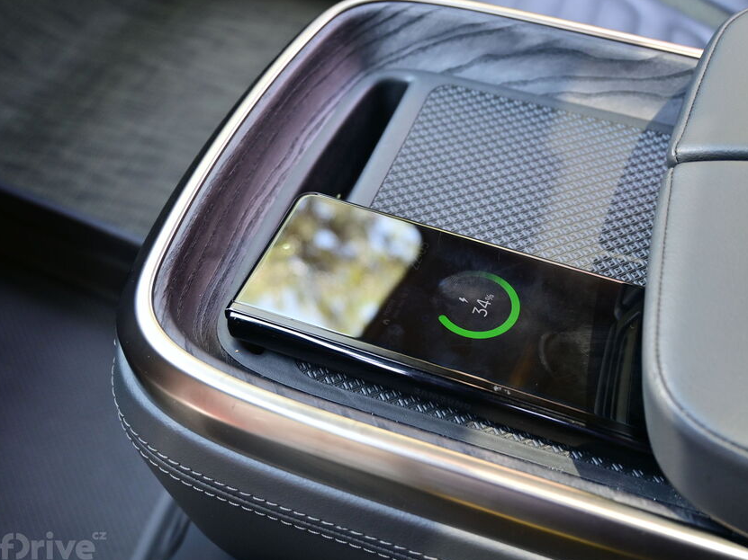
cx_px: 422
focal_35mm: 41
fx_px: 882
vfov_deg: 35.3
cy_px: 284
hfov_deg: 45.8
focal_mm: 24.5
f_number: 4.5
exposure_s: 1/80
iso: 400
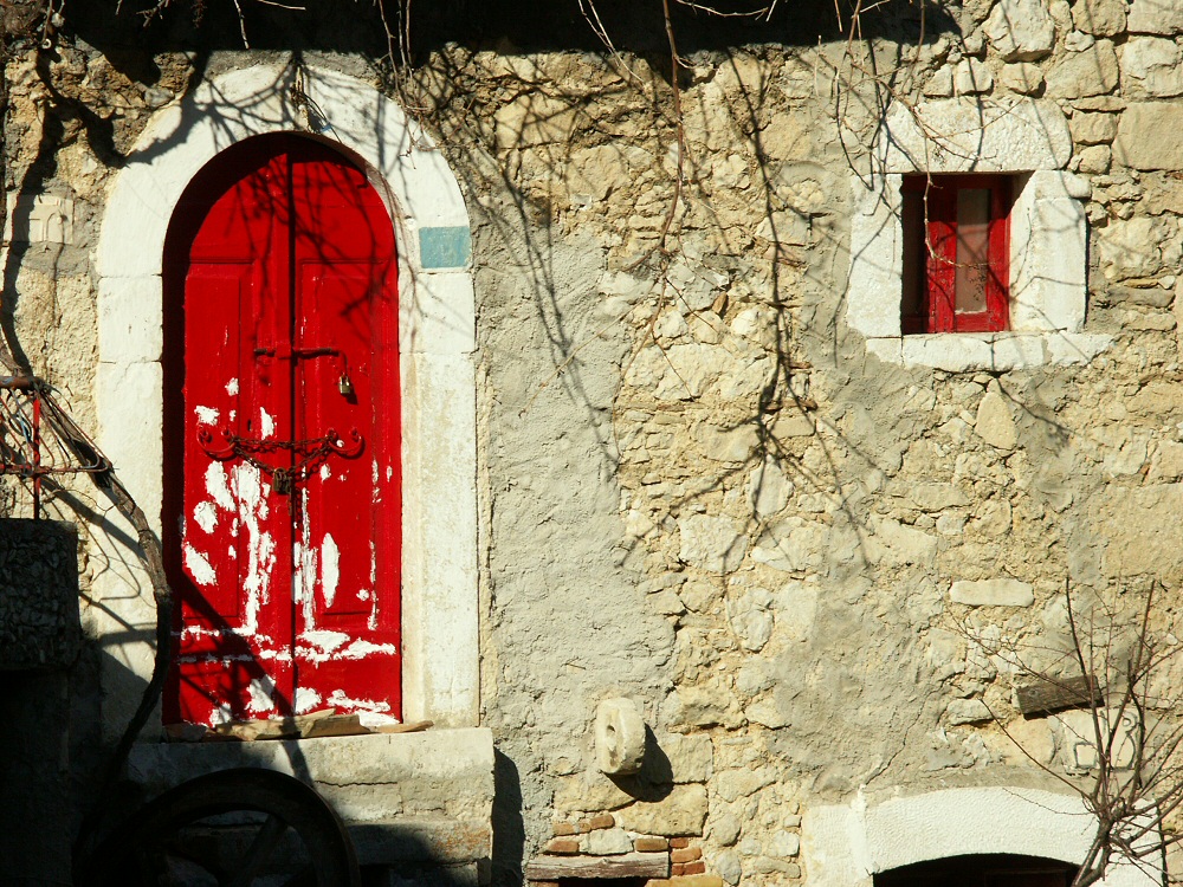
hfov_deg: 9.9
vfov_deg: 7.4
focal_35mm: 200
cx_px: 592
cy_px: 444
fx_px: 6835
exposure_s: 1/640
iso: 100
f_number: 7.1
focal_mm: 50.8
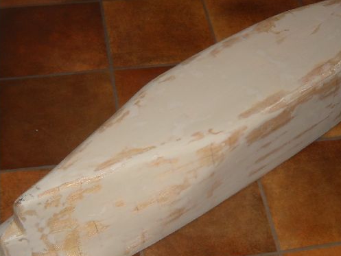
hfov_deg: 29.3
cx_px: 203
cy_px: 160
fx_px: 650
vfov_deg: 22.2
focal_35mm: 66
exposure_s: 1/30
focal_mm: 6.72
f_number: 3.1
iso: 64
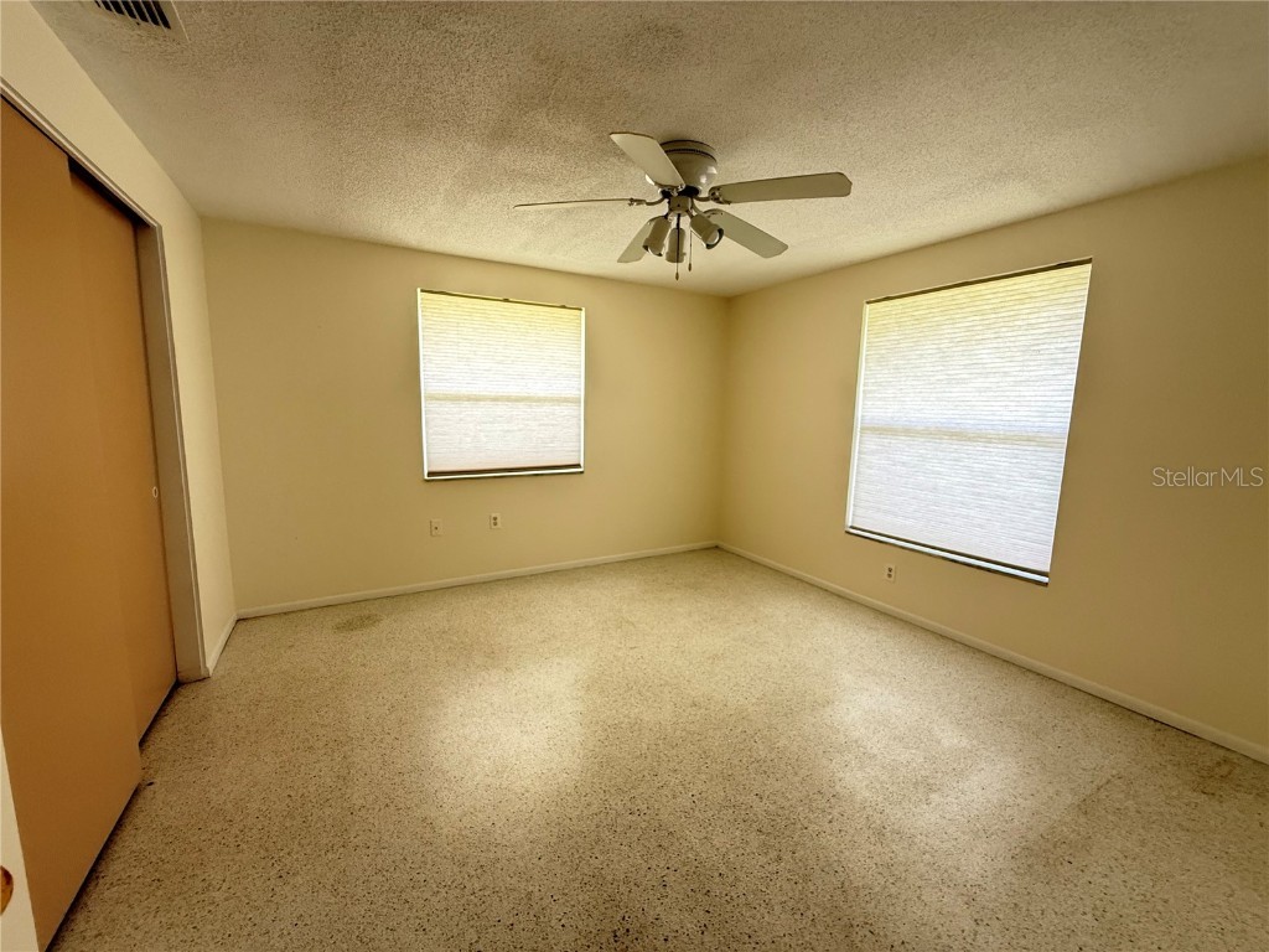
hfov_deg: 102.1
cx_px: 634
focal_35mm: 14
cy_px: 476
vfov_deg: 85.7
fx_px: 513
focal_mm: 2.22
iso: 320
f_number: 2.2
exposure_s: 1/99
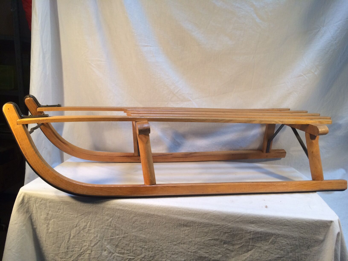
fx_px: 292
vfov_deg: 48.2
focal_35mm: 29
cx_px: 174
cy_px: 130
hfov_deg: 61.7
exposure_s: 1/33
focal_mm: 4.15
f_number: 2.2
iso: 64
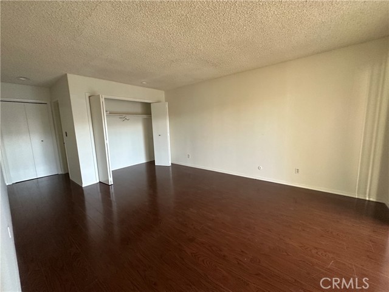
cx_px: 194
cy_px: 146
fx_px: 157
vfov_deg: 85.7
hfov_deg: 102.1
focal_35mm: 14
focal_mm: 2.22
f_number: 2.2
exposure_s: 1/60
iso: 500
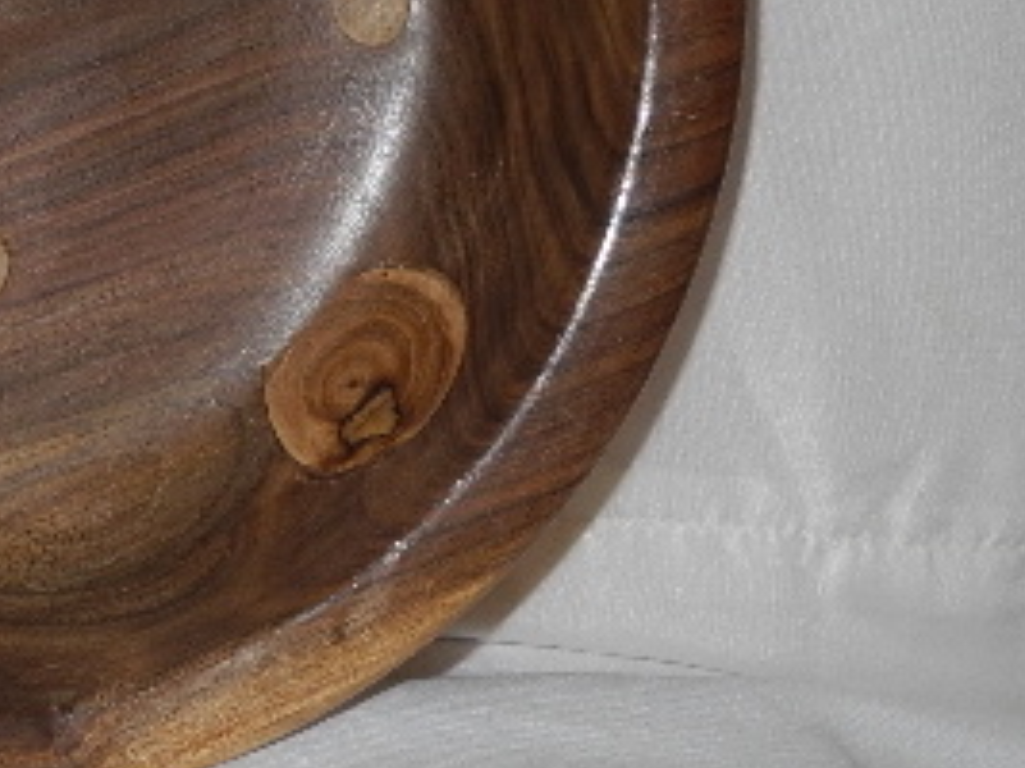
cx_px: -15
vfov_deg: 11.1
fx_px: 3907
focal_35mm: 132
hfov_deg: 14.7
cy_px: 54
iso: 200
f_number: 3.5
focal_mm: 11.8
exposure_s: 1/30
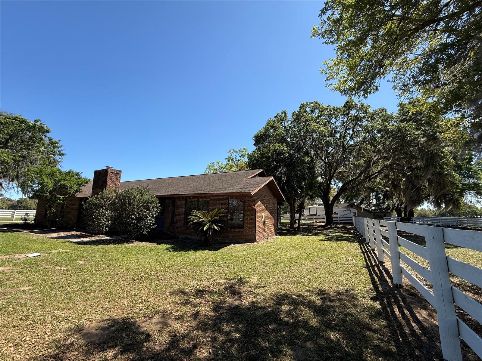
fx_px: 195
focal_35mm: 14
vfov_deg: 85.7
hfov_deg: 102.1
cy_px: 180
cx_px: 241
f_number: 2.2
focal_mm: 2.22
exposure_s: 1/1105
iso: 50
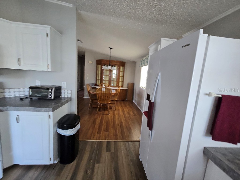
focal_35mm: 13
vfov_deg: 89.9
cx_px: 120
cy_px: 90
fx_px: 90
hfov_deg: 106.2
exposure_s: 1/60
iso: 200
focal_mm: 2.2
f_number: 2.2
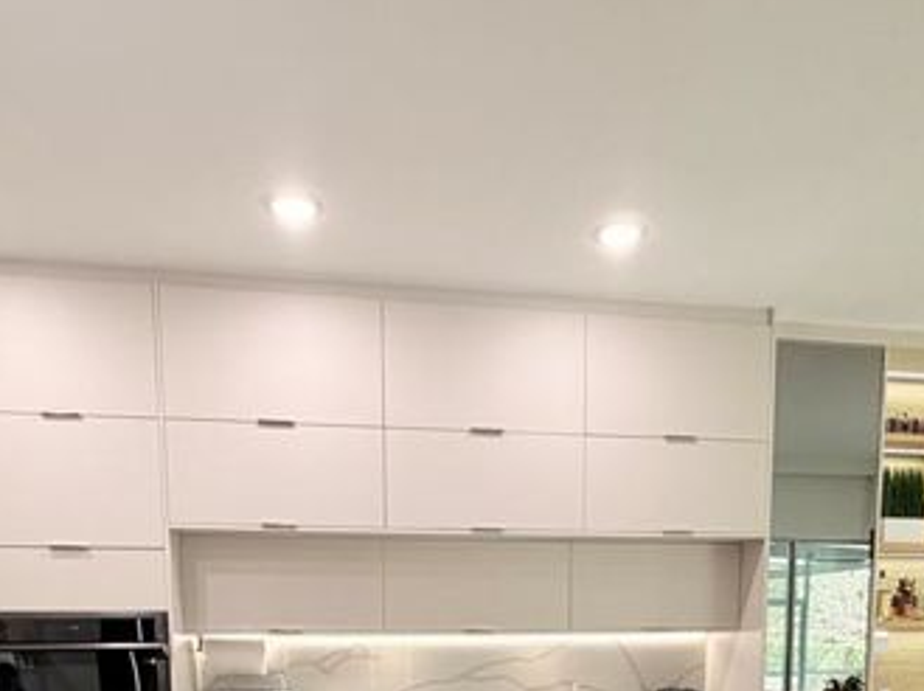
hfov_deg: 60.0
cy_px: 719
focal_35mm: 30
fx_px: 800
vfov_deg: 39.9
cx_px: 484
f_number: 2.2
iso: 200
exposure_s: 1/120
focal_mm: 2.22
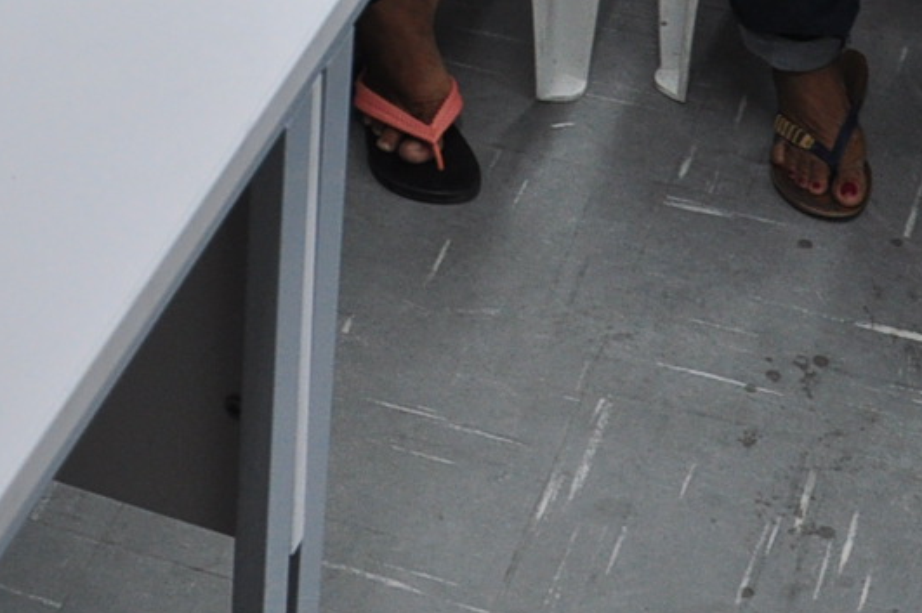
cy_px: -544
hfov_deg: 18.6
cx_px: 177
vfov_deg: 11.5
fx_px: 2789
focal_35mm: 109
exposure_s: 1/60
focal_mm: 18
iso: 400
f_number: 4
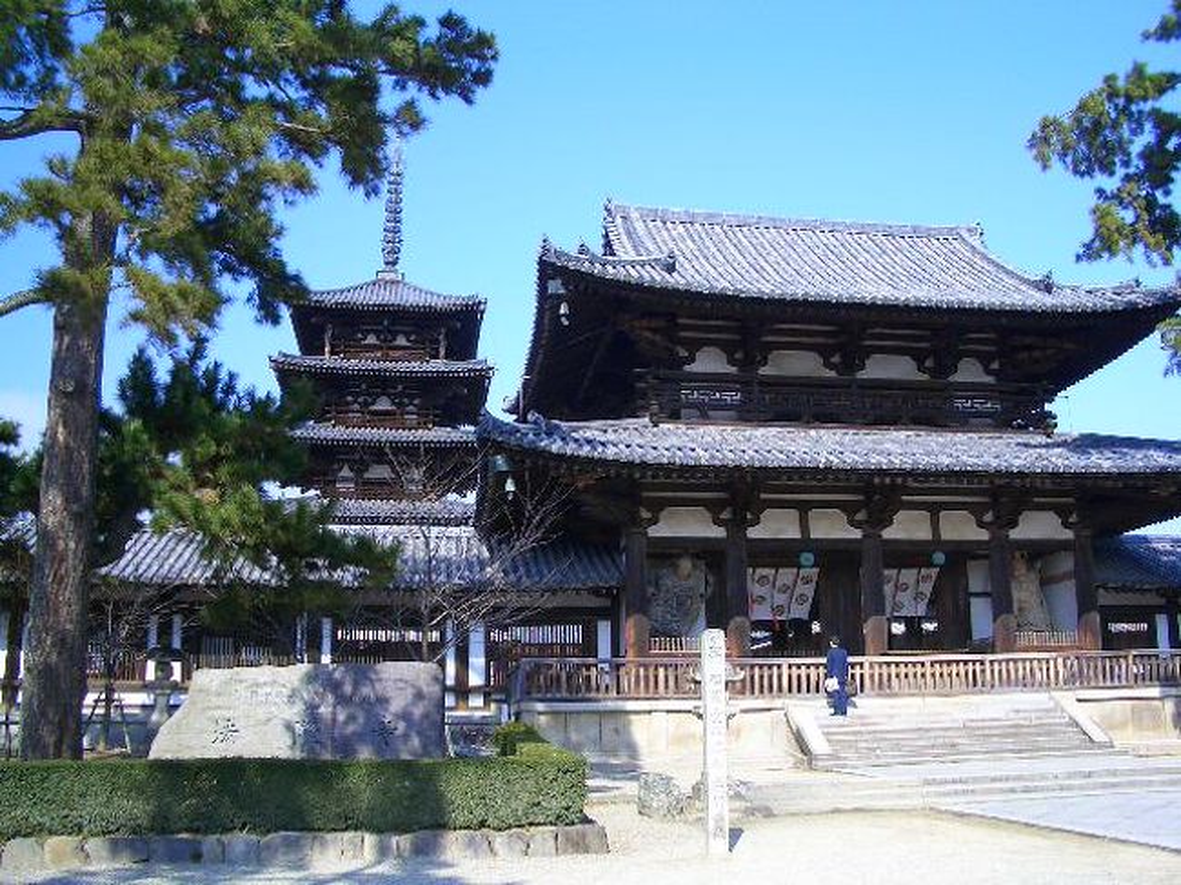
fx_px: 1194
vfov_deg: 40.7
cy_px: 442
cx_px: 590
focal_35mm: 35
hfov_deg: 52.6
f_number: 4.3
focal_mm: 5.8
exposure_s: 1/320
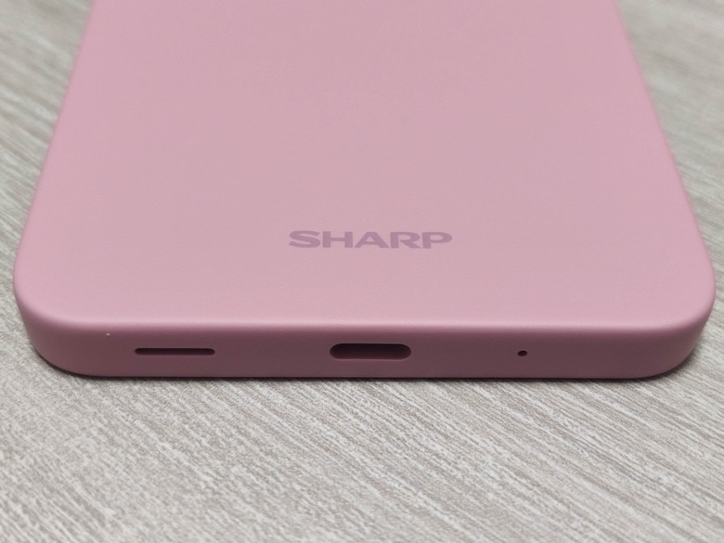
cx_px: 362
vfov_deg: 35.1
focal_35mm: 41
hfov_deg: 45.8
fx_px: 858
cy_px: 272
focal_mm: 4.75
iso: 803
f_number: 1.75
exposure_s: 1/60
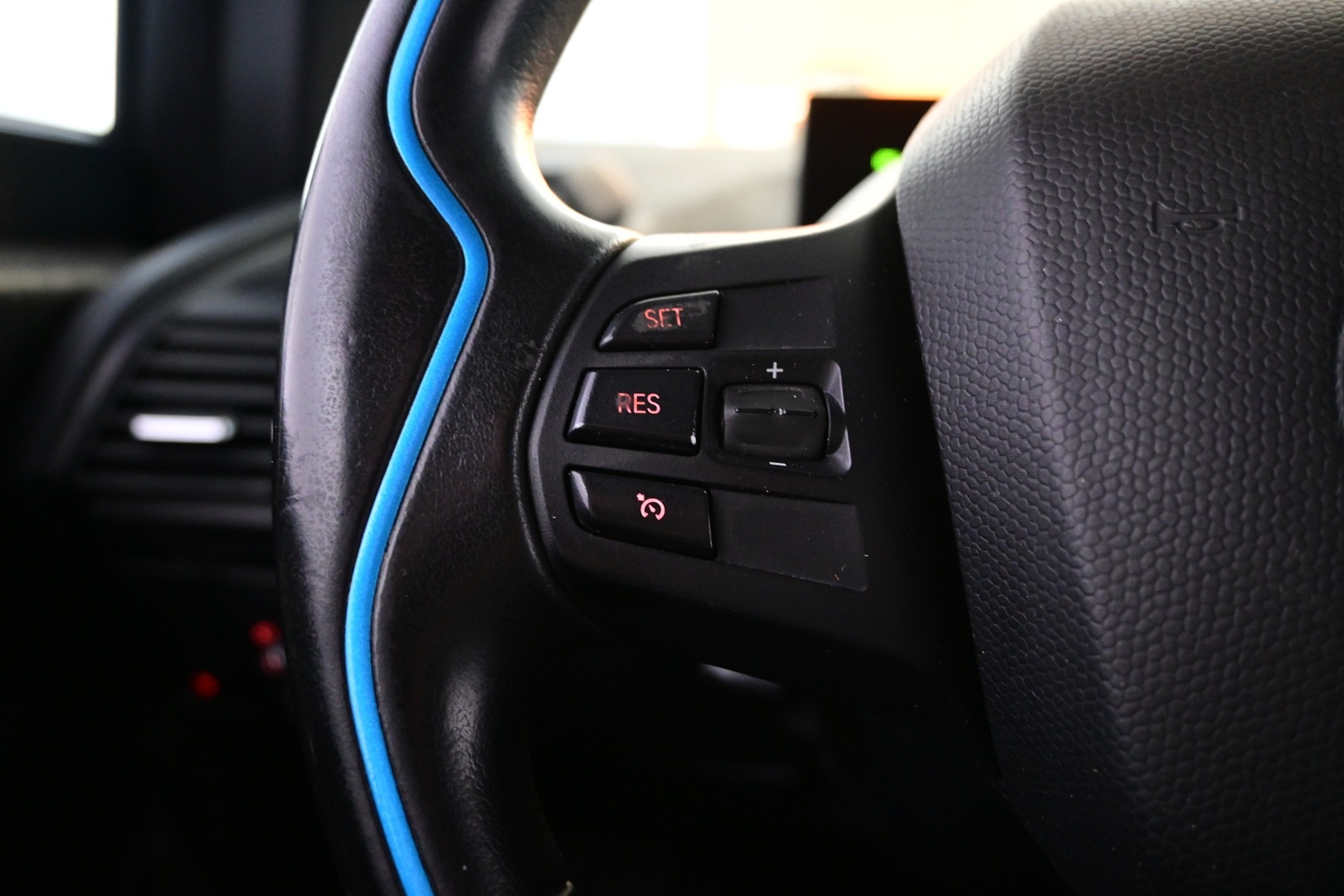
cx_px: 672
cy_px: 448
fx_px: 1176
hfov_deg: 59.5
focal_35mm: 32
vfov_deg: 41.7
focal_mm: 21
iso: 3200
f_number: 4
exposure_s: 1/30
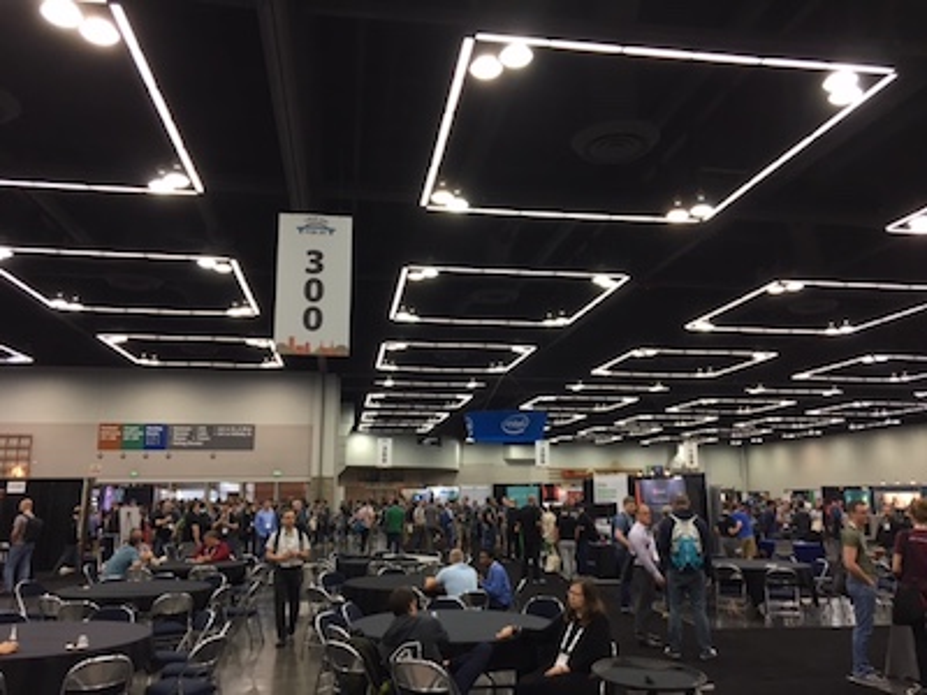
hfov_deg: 61.7
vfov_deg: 48.2
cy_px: 348
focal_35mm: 29
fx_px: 777
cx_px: 464
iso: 80
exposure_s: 1/30
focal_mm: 4.15
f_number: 2.2
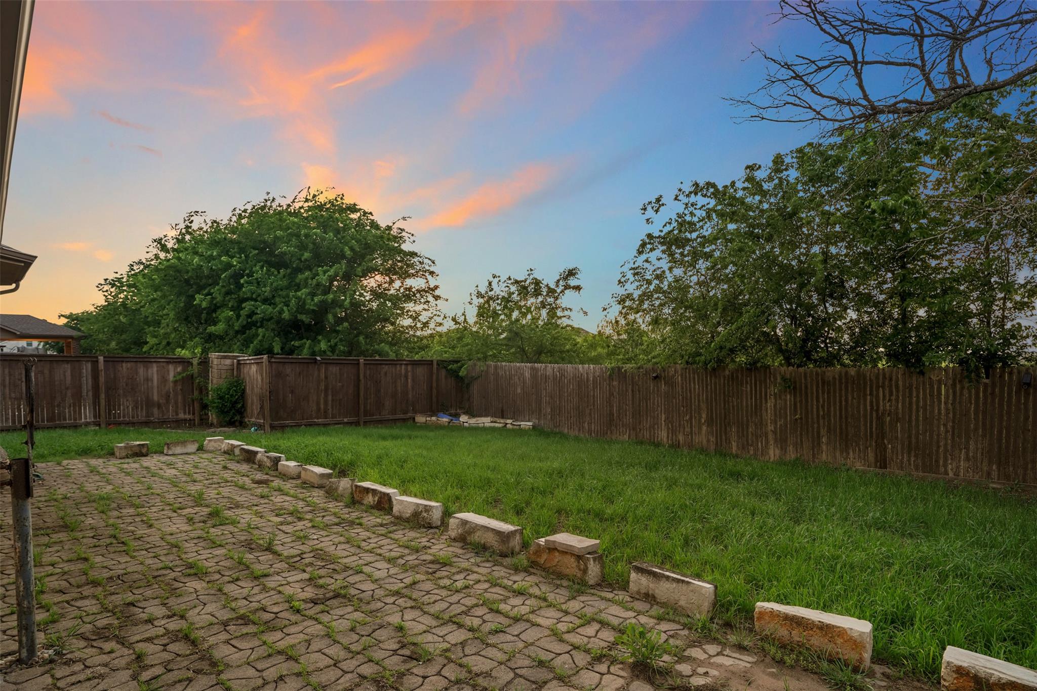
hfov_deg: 86.9
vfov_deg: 64.5
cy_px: 346
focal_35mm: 19
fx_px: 547
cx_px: 518
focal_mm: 19
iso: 640
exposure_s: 1.3
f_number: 5.6
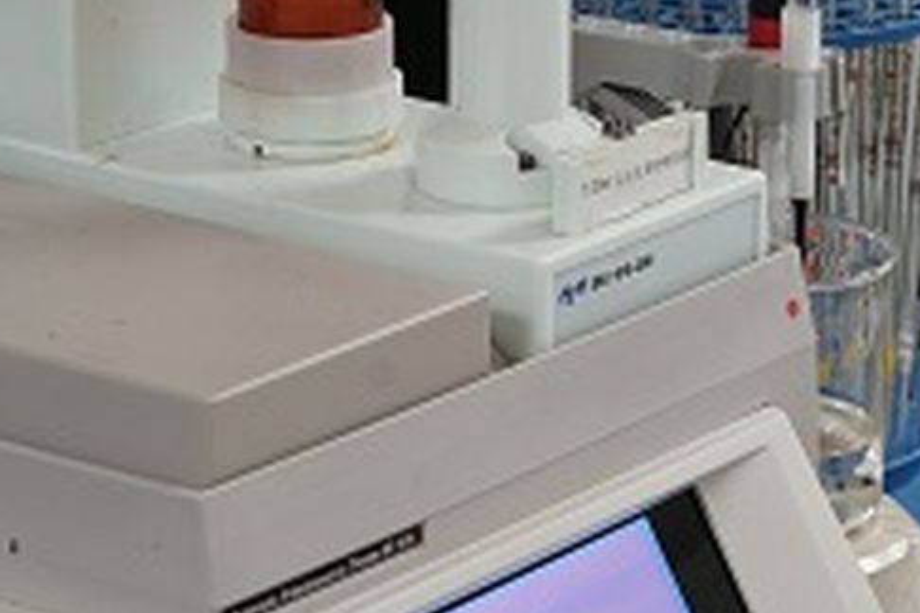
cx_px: 1000
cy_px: 344
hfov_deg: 11.5
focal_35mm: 177
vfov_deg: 7.8
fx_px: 4523
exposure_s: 1/15
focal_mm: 56
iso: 800
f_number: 6.3
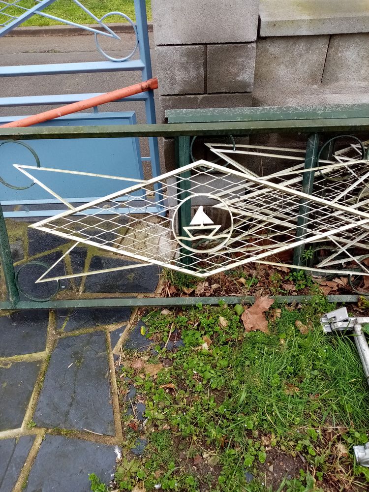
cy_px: 246
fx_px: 370
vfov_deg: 67.3
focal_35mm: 26
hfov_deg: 53.1
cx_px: 184
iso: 101
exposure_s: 1/215
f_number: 1.8
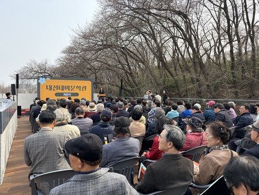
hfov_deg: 67.3
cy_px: 98
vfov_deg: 53.1
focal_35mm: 26
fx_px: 195
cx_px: 130
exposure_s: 1/1550
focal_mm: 5.96
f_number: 1.6
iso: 64
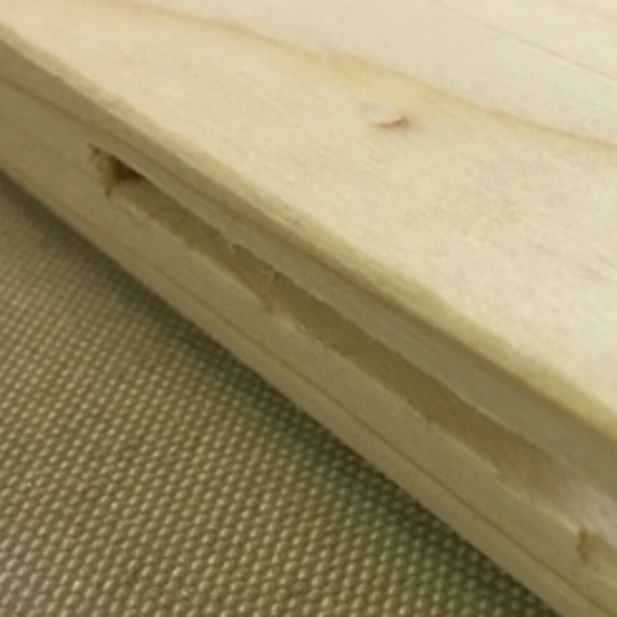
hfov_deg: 23.6
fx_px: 1351
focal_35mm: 67
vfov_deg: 25.7
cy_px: 280
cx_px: 735
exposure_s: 1/33
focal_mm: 4.15
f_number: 2.2
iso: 64
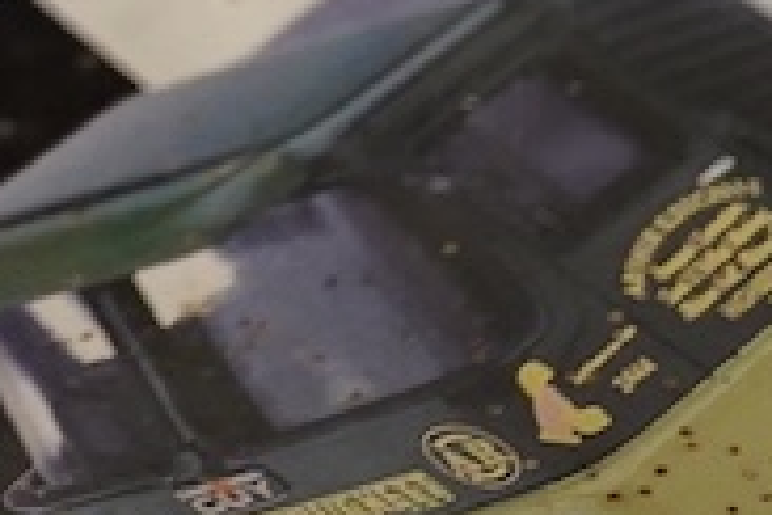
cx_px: -1204
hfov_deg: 6.9
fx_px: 5940
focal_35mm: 277
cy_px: -747
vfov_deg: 4.8
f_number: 6.3
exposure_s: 1/100
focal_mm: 30
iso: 2000
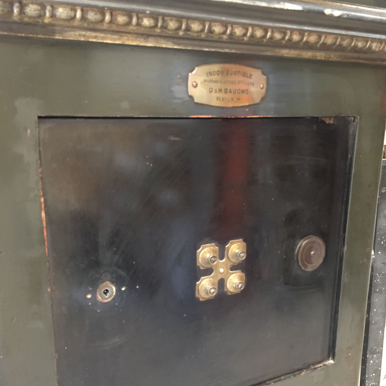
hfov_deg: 47.2
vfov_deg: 47.0
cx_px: 195
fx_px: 442
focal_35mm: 35
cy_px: 227
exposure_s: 1/17
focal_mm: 4.15
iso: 640
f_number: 2.2
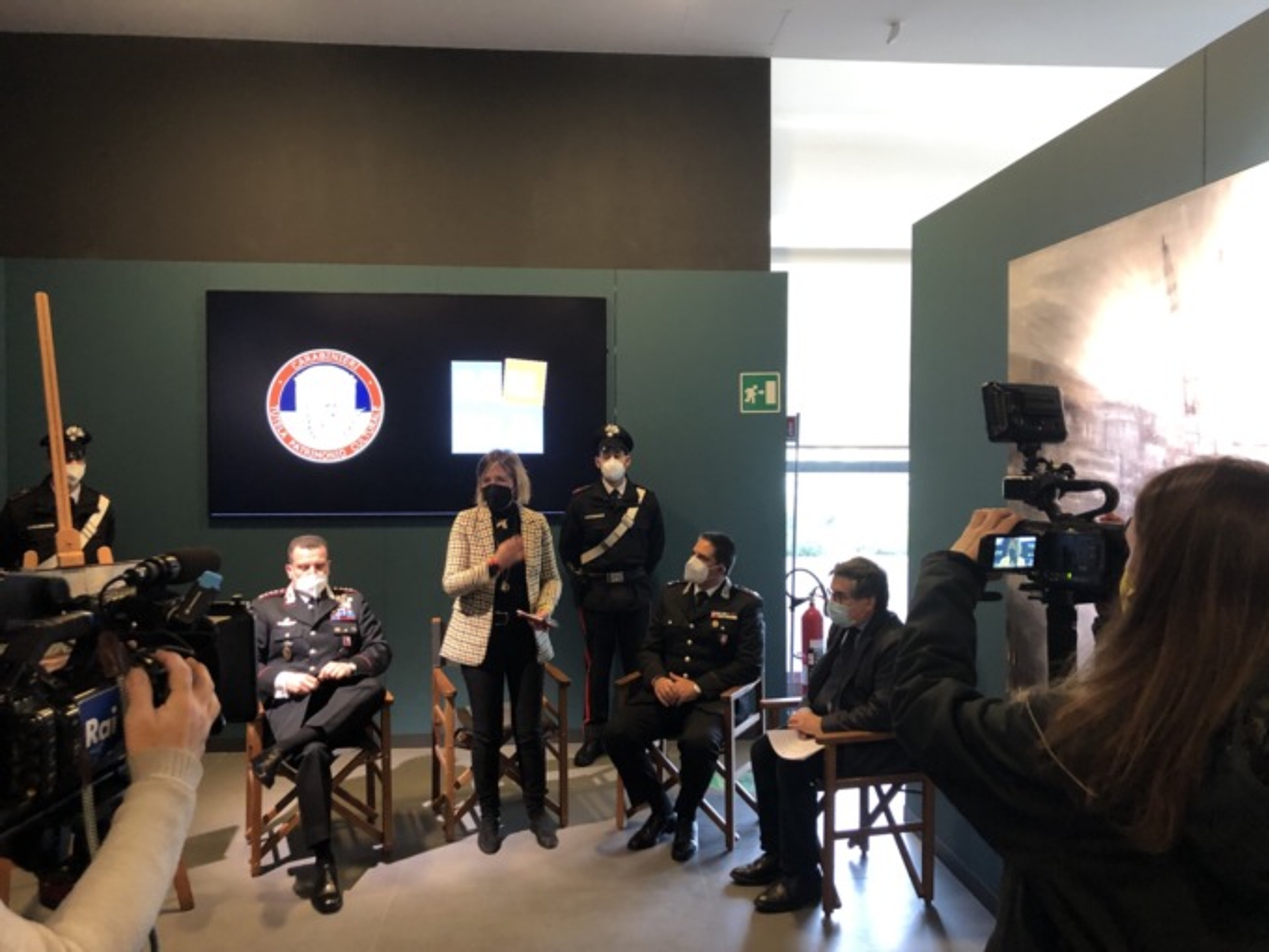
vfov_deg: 49.7
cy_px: 476
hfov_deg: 63.4
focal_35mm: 28
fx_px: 1026
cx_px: 634
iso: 100
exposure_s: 1/17
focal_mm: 3.99
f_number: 1.8
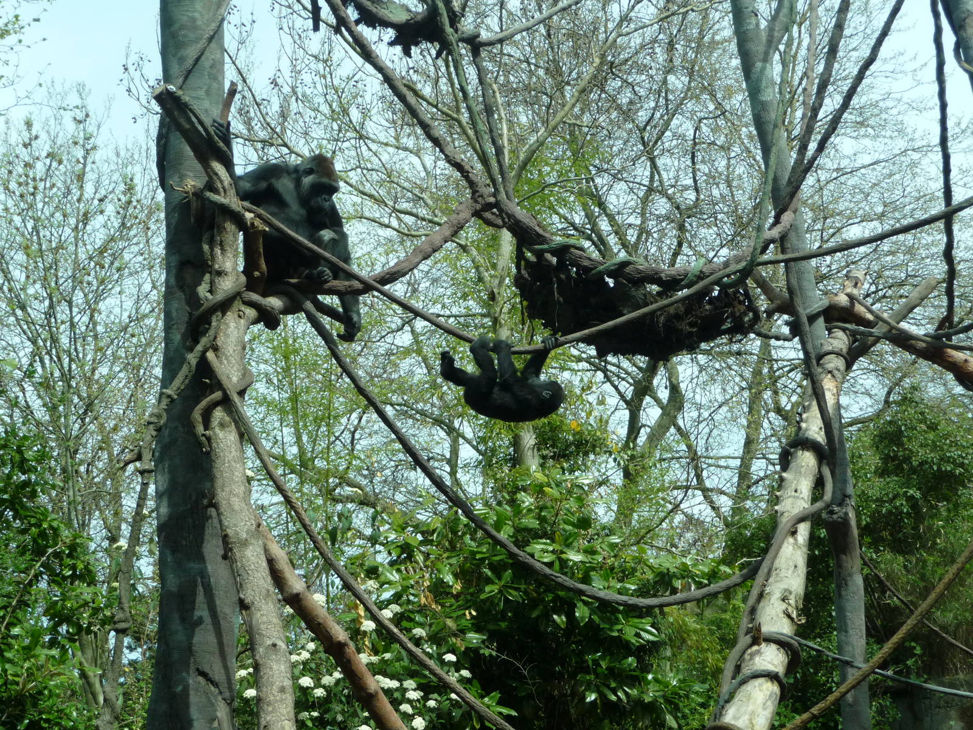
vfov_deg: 21.9
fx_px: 1883
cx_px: 486
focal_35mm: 67
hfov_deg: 29.0
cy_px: 365
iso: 200
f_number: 4.5
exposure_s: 1/500
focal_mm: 11.3
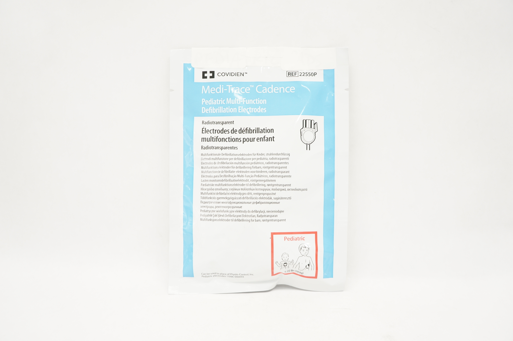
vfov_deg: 47.8
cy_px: 170
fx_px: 384
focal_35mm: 27
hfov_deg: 67.4
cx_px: 256
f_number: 5.6
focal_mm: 18
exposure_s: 1/30
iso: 400
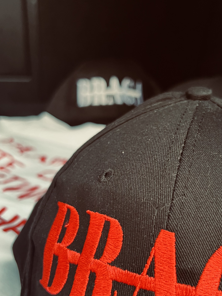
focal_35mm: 44
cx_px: 125
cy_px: 165
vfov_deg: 42.9
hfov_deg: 32.8
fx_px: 376
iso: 320
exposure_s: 1/60
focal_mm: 5.7
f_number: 1.5
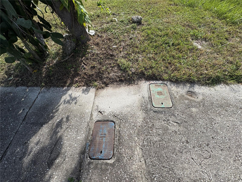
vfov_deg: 85.7
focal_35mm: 14
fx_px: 98
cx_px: 121
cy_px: 91
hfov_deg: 102.1
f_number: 2.2
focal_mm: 2.22
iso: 50
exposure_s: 1/1110
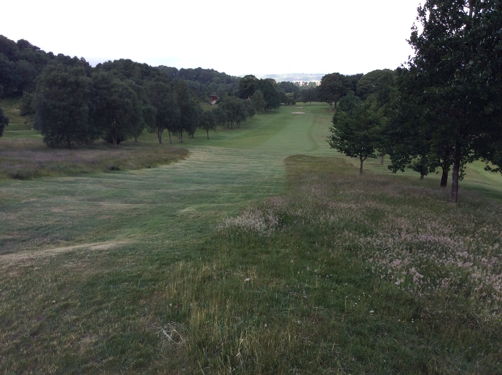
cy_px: 188
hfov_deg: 56.9
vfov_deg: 44.1
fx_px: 463
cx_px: 251
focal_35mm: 32
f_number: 2.4
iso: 32
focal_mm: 3.3
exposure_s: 1/433
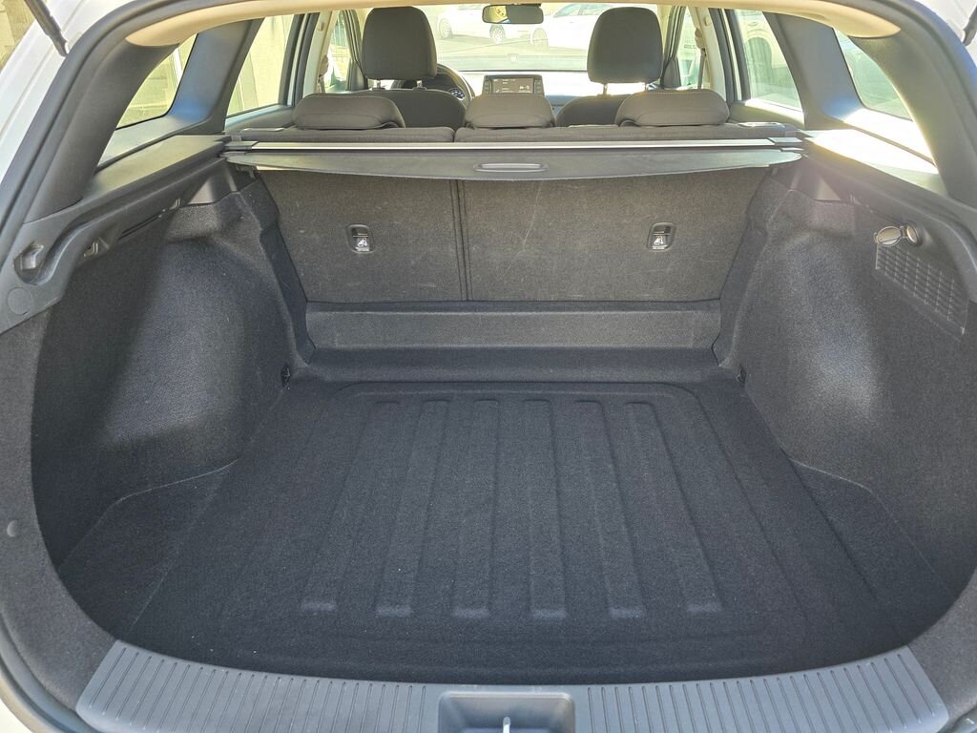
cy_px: 366
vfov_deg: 58.9
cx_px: 488
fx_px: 649
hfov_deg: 73.9
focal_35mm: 23
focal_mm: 6.3
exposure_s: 1/180
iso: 160
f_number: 1.7
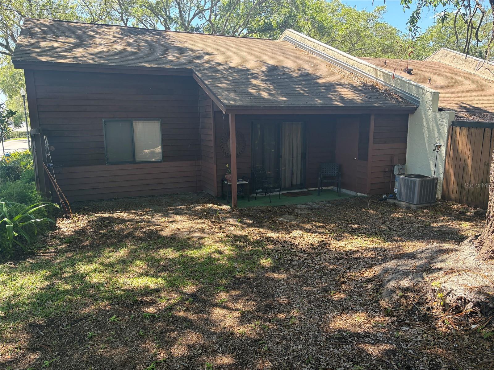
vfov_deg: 53.1
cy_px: 185
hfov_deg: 67.3
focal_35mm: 26
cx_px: 247
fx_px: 371
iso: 64
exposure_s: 1/334
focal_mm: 5.96
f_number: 1.6
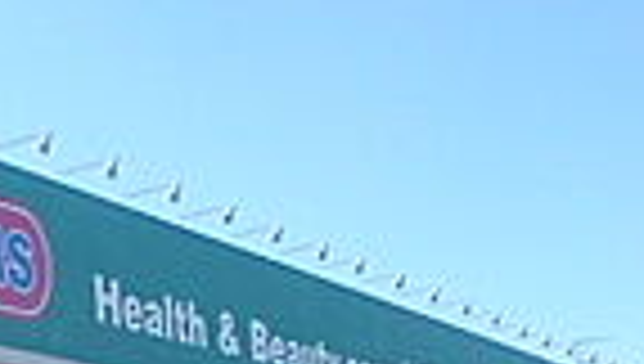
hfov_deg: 20.2
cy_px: 344
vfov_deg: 12.2
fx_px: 1693
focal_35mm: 99
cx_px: -122
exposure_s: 1/800
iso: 400
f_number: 6
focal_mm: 3.7
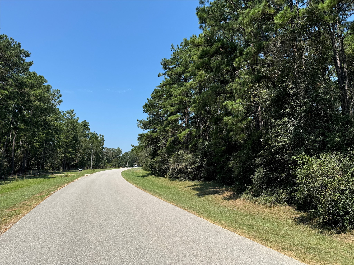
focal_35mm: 24
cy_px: 132
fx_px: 245
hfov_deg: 71.6
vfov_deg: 56.8
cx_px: 177
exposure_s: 1/3597
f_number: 1.78
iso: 80
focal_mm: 6.76
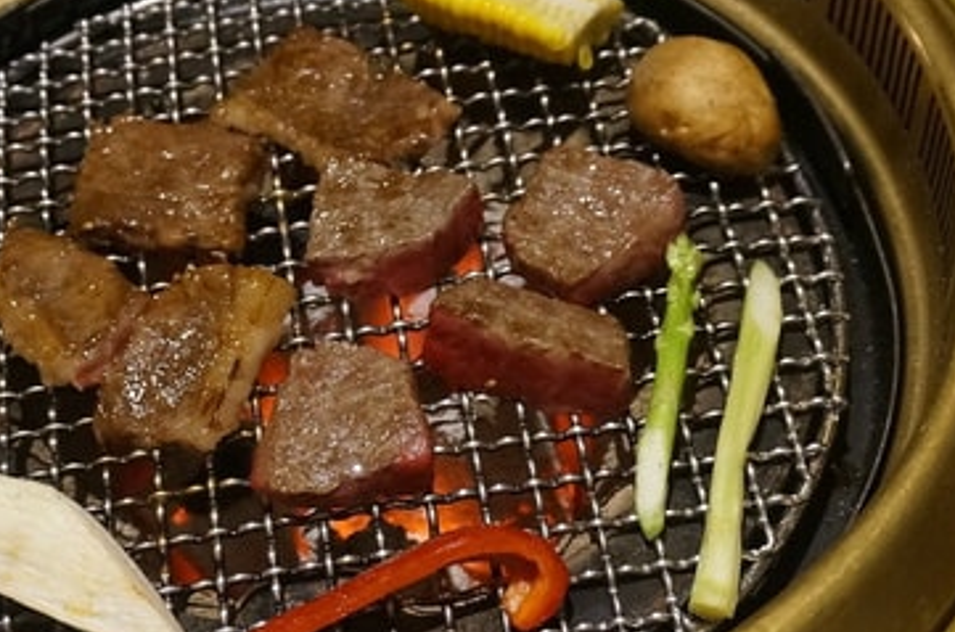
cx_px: 357
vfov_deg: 18.8
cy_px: 247
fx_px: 1903
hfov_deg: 28.1
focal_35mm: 72
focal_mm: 27
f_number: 4.5
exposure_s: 1/50
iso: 3200
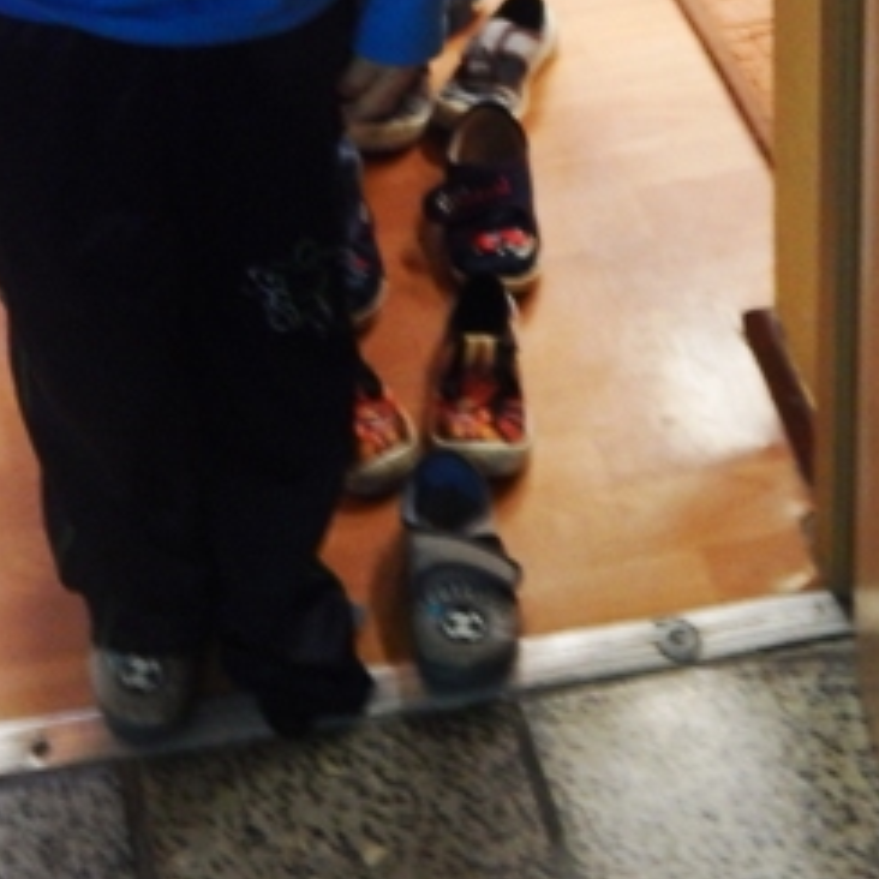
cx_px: 155
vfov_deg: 18.7
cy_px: -29
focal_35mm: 90
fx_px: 2586
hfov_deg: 19.1
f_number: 3.2
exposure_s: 1/25
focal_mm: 5.6
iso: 400
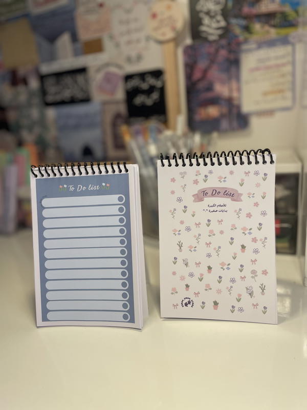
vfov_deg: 67.3
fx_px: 307
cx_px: 154
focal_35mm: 26
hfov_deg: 53.1
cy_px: 205
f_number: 1.6
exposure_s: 1/121
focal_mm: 4.2
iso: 100
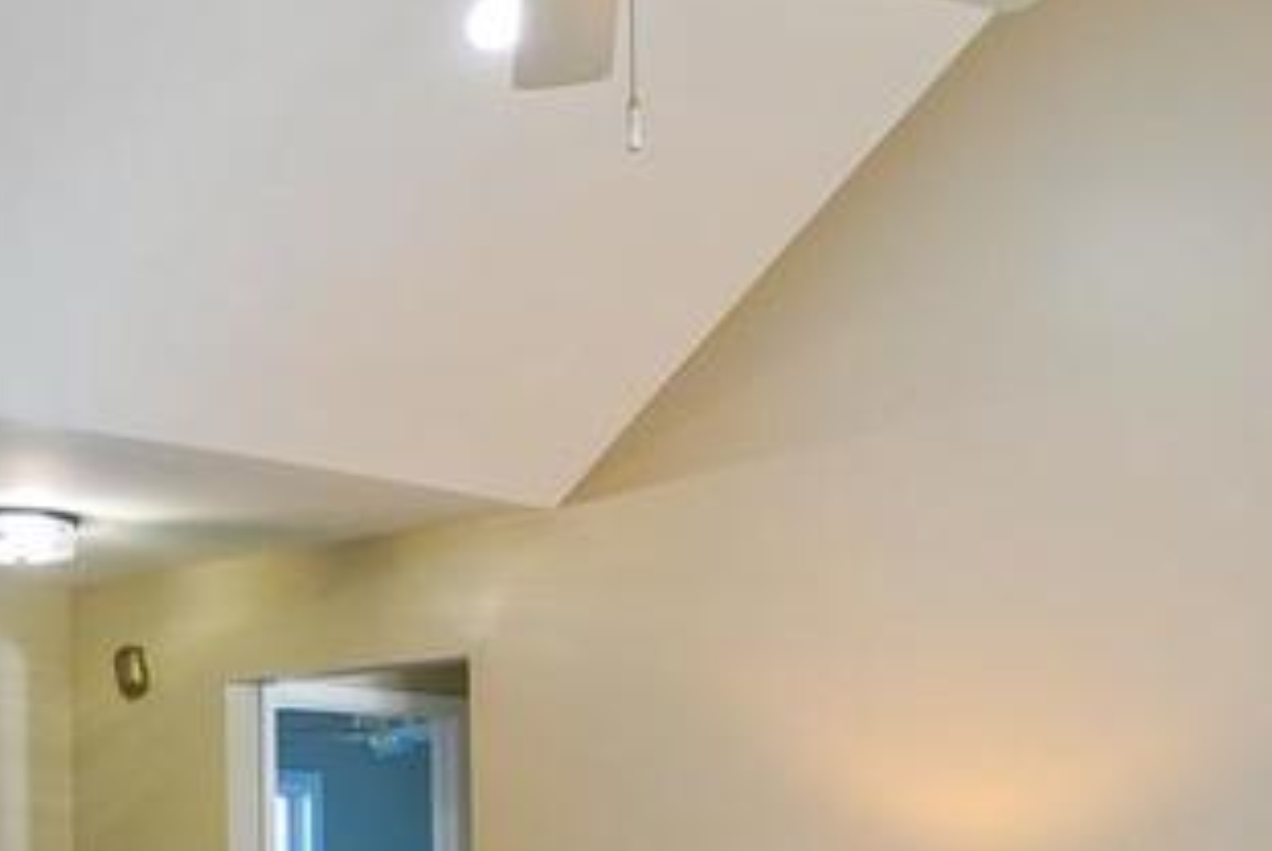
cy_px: 966
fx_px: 2617
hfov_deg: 27.3
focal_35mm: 74
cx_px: 654
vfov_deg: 17.7
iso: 800
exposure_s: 1/160
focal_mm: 16
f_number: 4
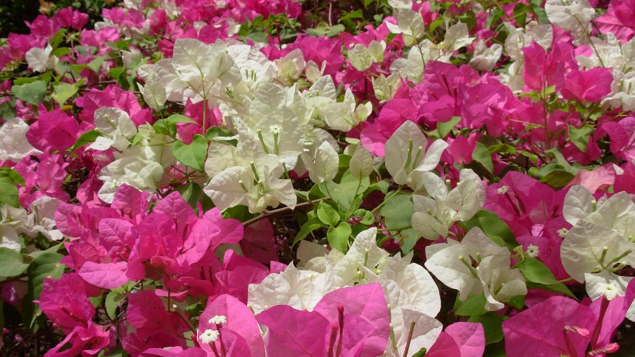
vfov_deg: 28.2
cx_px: 320
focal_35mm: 42
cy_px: 220
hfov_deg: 48.4
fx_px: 707
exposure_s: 1/683
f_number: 4.9
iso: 50
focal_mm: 6.3
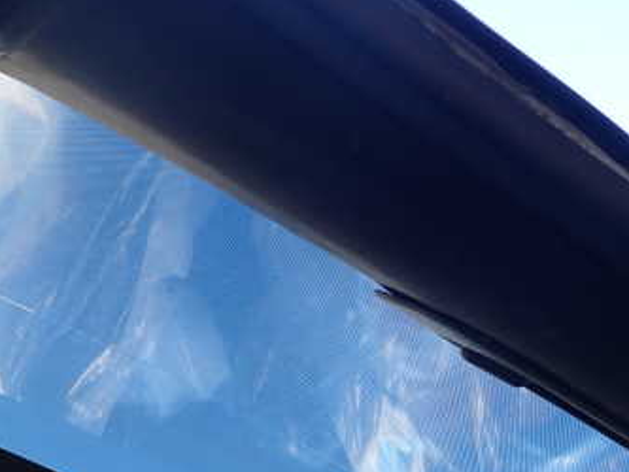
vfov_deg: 26.9
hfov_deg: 35.5
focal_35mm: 54
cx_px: 291
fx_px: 982
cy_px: 313
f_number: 3.2
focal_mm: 5.4
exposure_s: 1/80
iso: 100
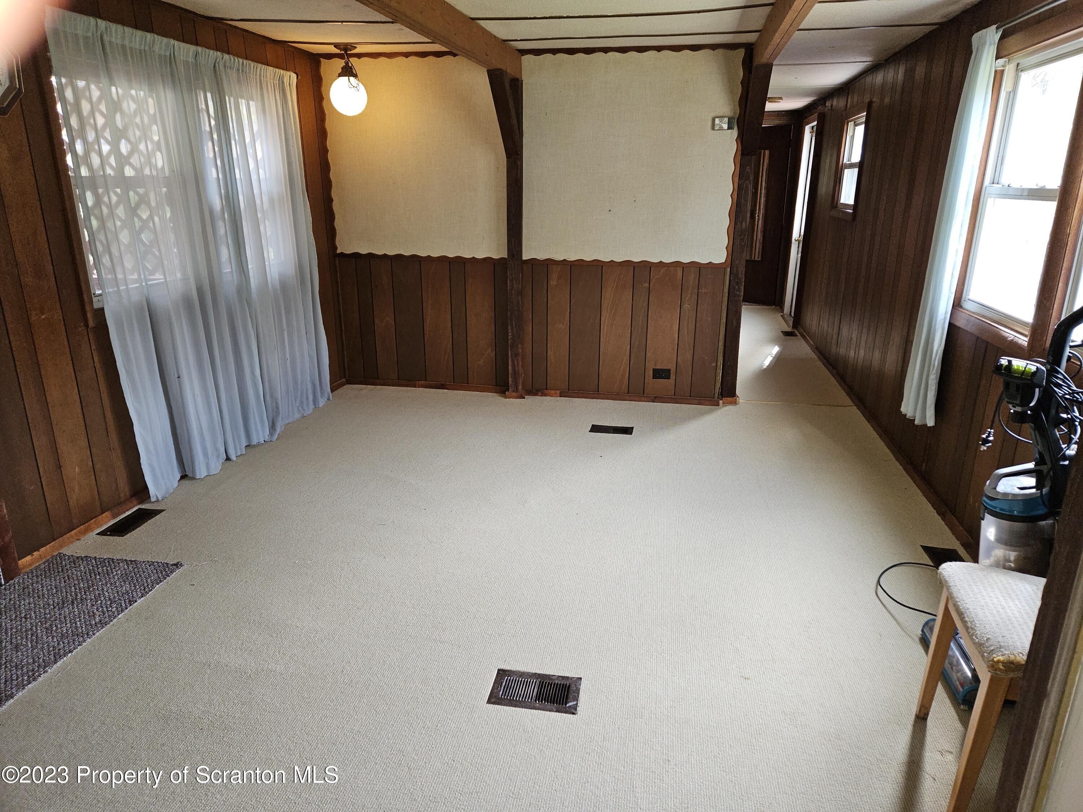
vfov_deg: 58.9
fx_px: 720
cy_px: 406
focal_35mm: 23
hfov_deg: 73.9
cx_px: 542
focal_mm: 5.4
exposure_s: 1/60
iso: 64
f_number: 1.8
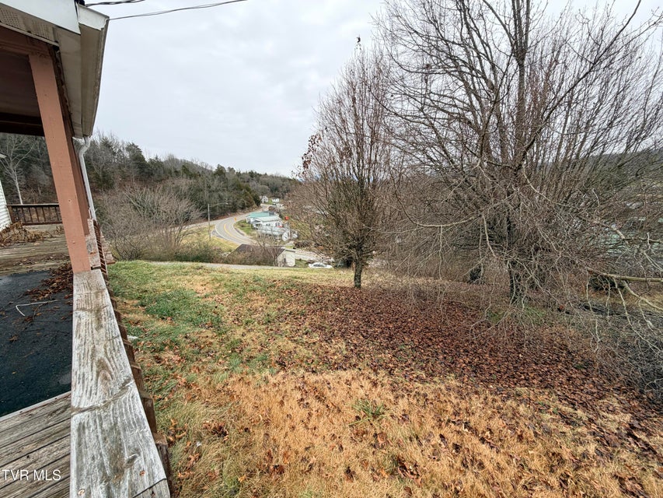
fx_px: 268
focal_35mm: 14
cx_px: 332
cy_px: 249
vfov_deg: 85.7
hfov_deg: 102.1
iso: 50
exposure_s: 1/502
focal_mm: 2.22
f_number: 2.2
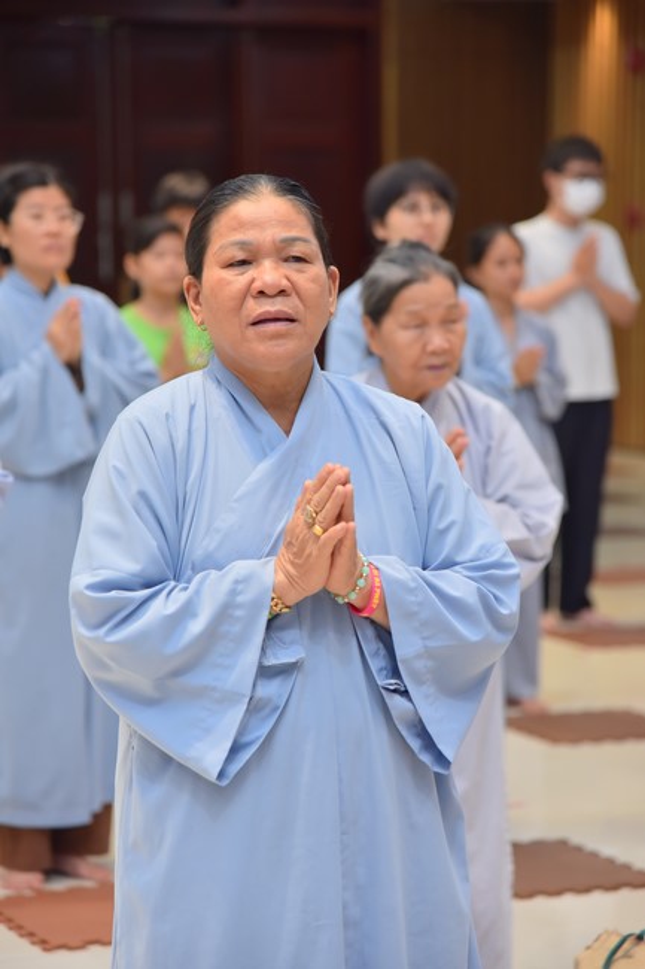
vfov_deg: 18.3
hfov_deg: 12.2
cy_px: 484
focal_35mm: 112
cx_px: 322
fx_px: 3011
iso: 1250
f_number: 4.5
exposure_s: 1/160
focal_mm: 112
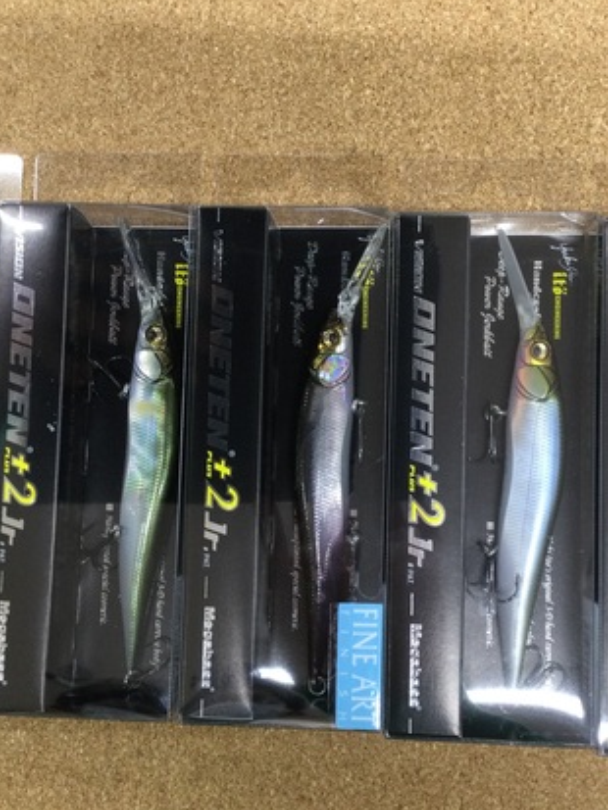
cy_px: 410
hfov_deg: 32.2
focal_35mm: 45
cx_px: 318
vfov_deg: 42.1
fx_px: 1053
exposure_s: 1/30
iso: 80
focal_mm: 3.3
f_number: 2.4
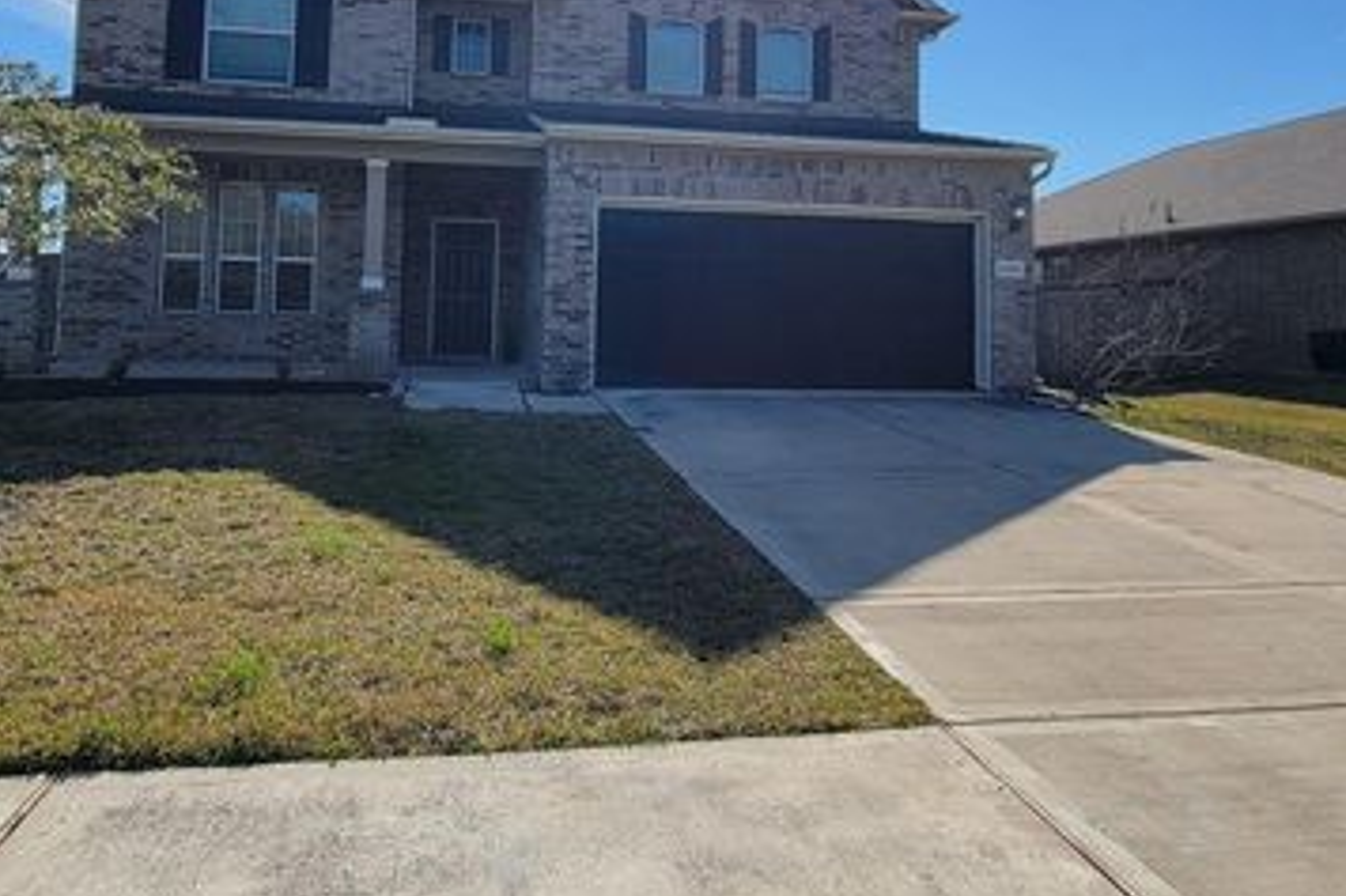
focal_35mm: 19
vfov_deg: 61.4
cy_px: 238
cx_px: 457
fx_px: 710
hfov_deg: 84.2
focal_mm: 2.2
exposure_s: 1/2000
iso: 50
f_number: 2.2
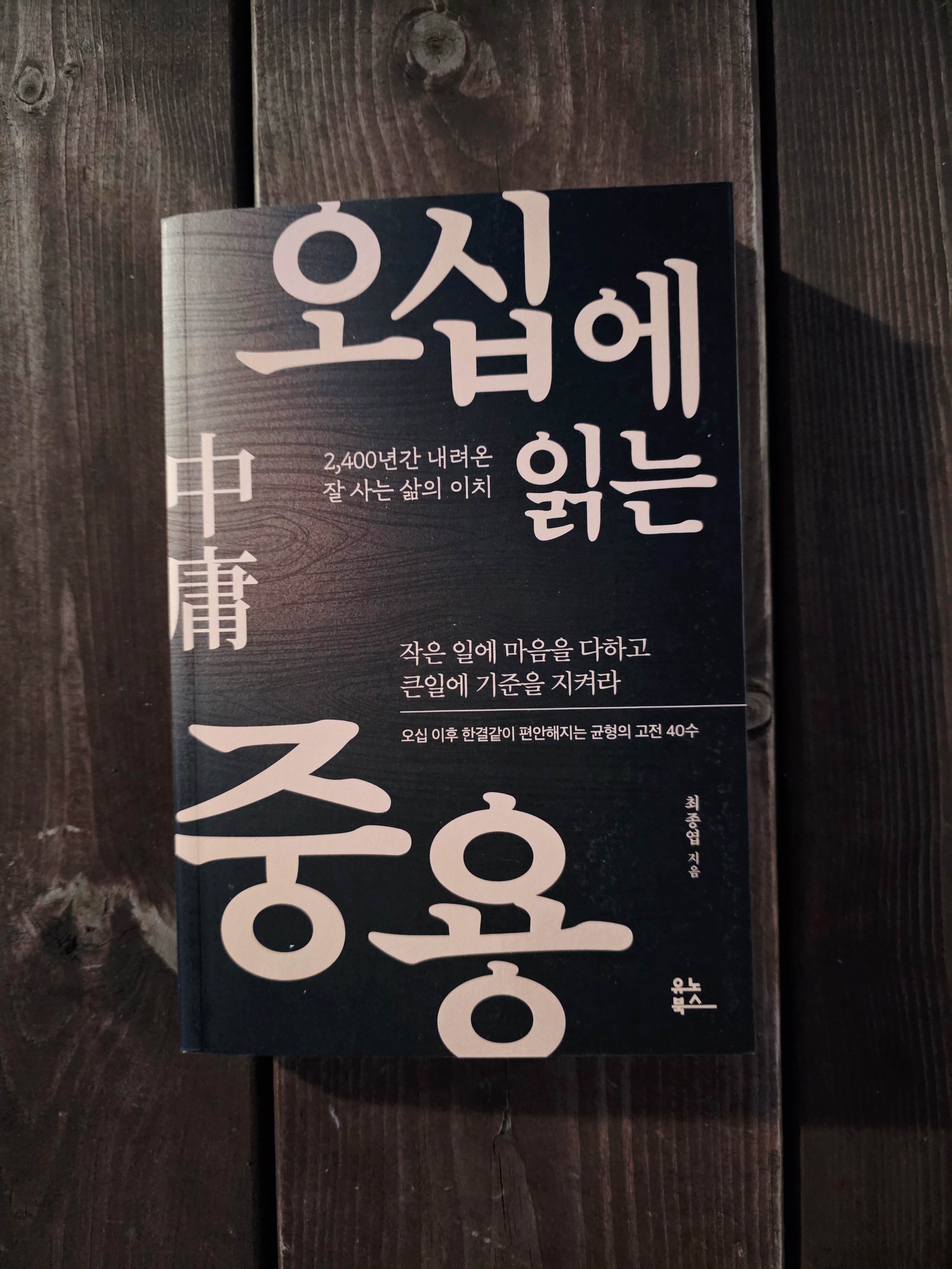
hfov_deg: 58.9
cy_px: 634
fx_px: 843
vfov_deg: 73.9
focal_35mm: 23
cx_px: 476
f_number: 1.7
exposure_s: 1/15
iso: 3200
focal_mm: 6.3
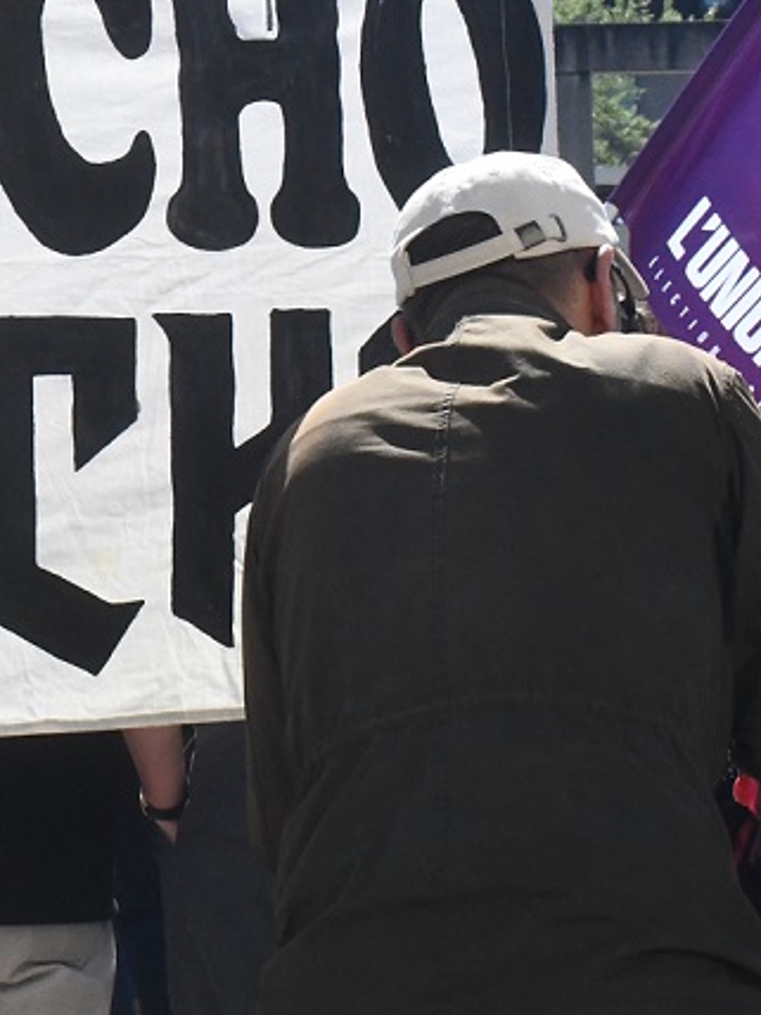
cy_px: 363
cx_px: -251
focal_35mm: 134
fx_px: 3928
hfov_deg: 10.8
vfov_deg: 14.7
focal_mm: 34
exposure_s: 1/1600
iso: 2500
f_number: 20
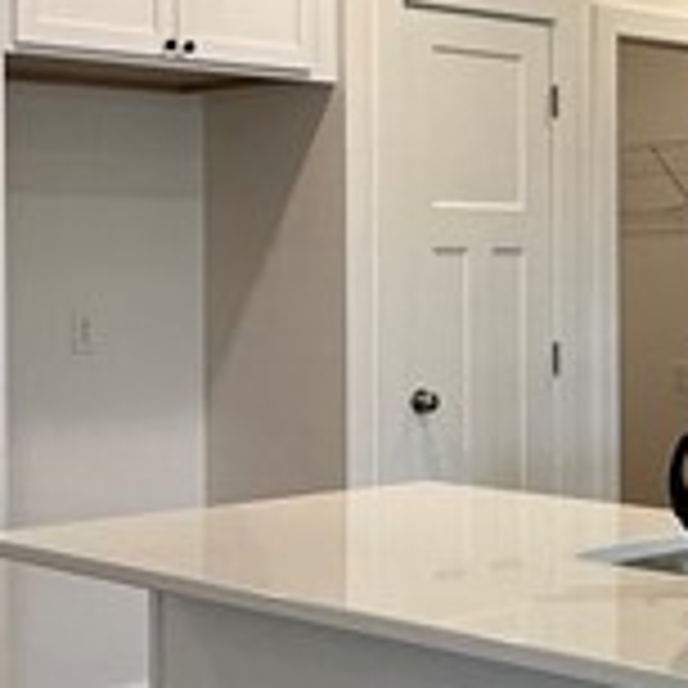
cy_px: 256
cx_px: 540
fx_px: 1866
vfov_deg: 20.8
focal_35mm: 83
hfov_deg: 20.7
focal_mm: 2.22
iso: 160
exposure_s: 1/120
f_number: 2.2
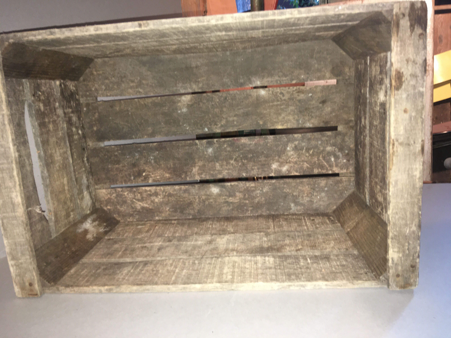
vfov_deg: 48.2
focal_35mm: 29
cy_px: 169
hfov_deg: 61.7
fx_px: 378
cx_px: 226
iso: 64
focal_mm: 4.15
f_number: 2.2
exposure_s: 1/17
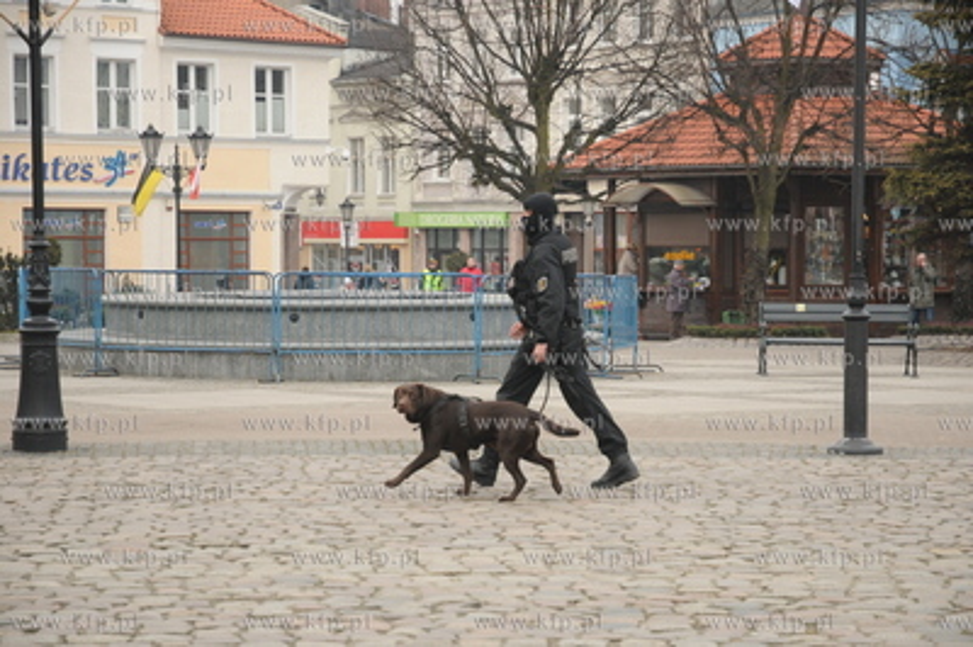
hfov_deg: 19.5
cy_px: 324
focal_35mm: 105
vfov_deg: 13.0
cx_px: 486
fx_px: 2836
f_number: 4.5
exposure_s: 1/400
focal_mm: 70
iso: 400
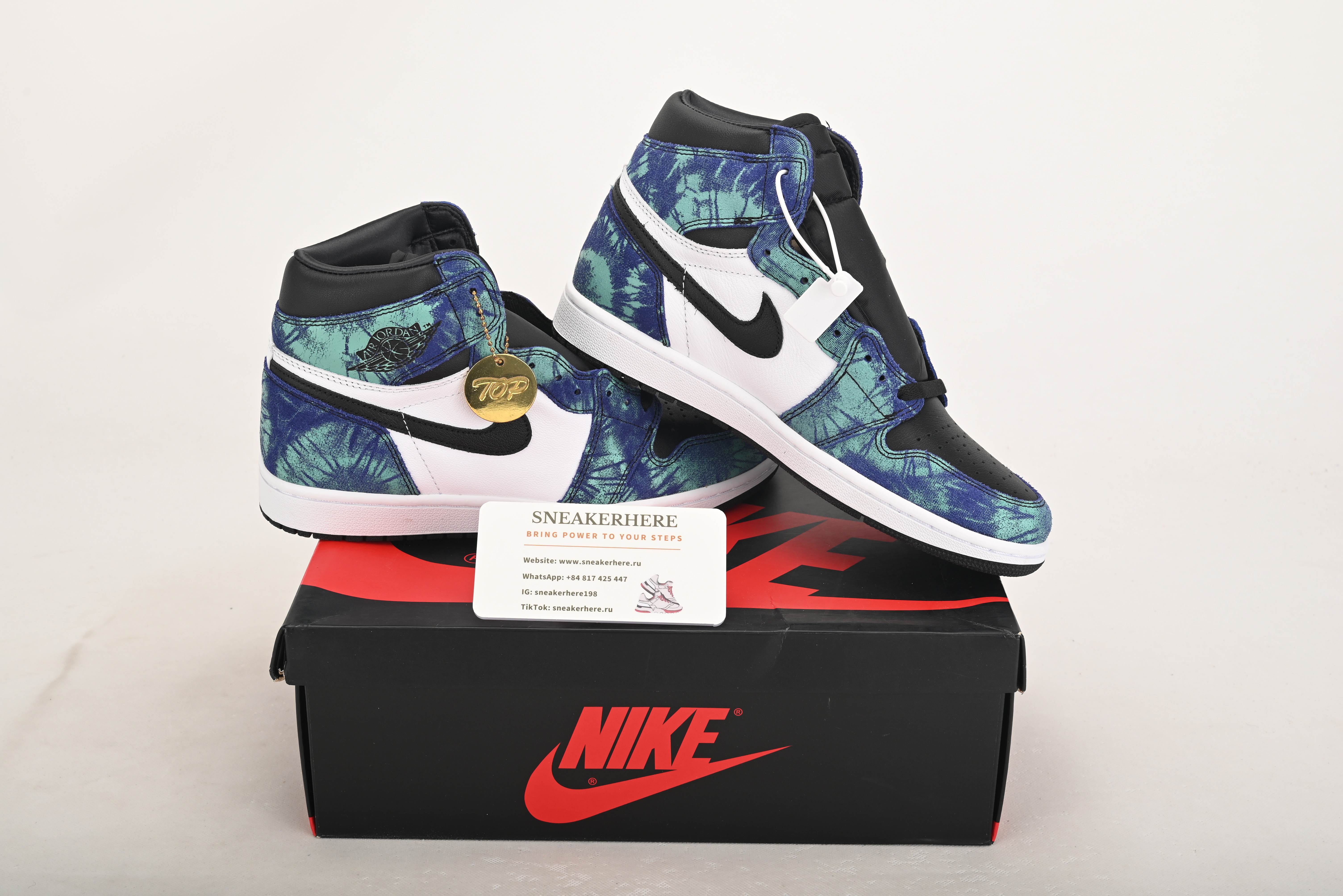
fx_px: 1717
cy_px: 448
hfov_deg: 42.7
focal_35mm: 46
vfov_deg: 29.3
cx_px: 672
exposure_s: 1/200
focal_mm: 46
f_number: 11
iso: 100
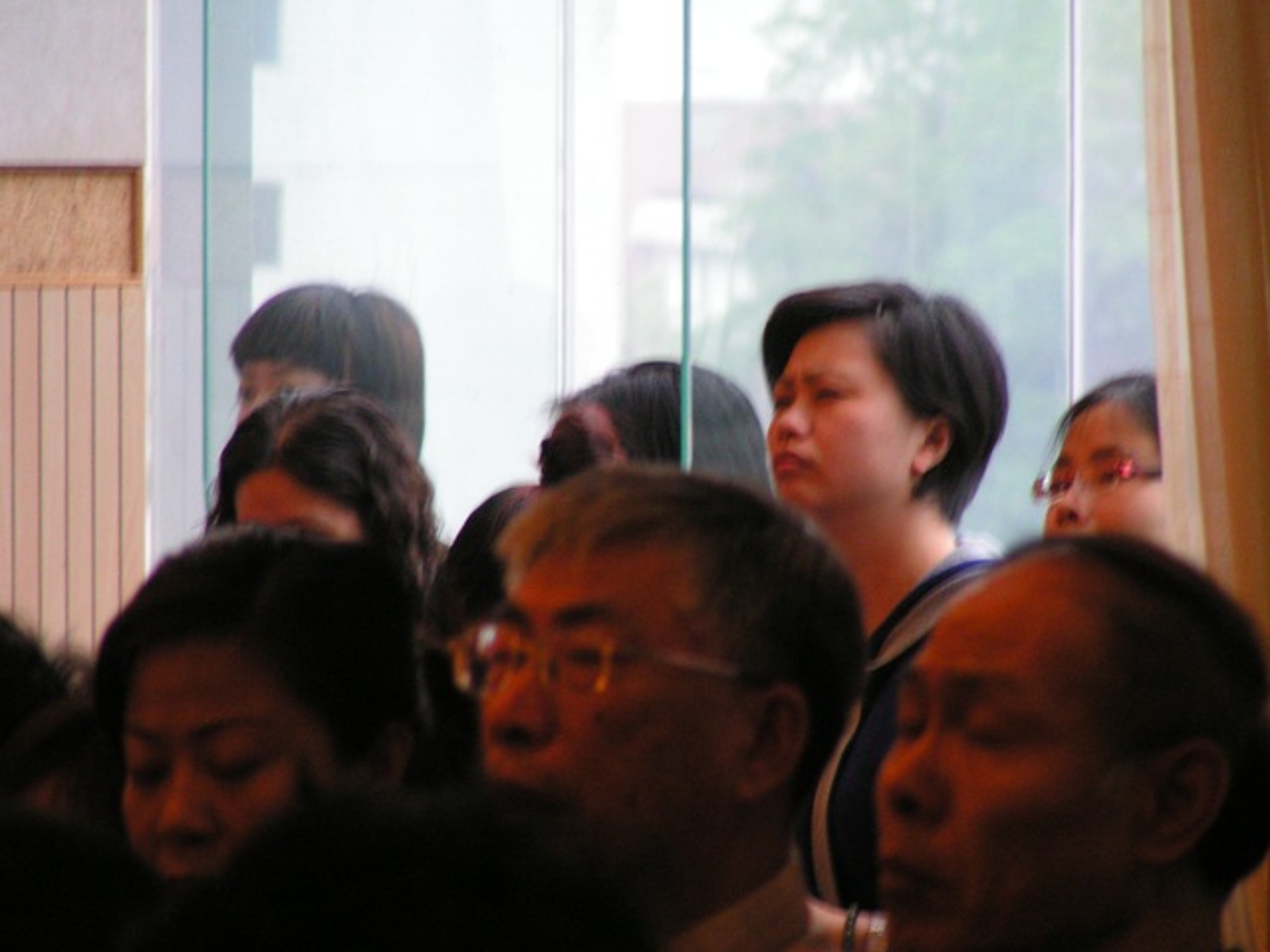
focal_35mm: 368
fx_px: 13501
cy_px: 476
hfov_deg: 5.4
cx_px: 635
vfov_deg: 4.0
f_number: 3.5
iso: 200
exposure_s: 1/25
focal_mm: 56.3
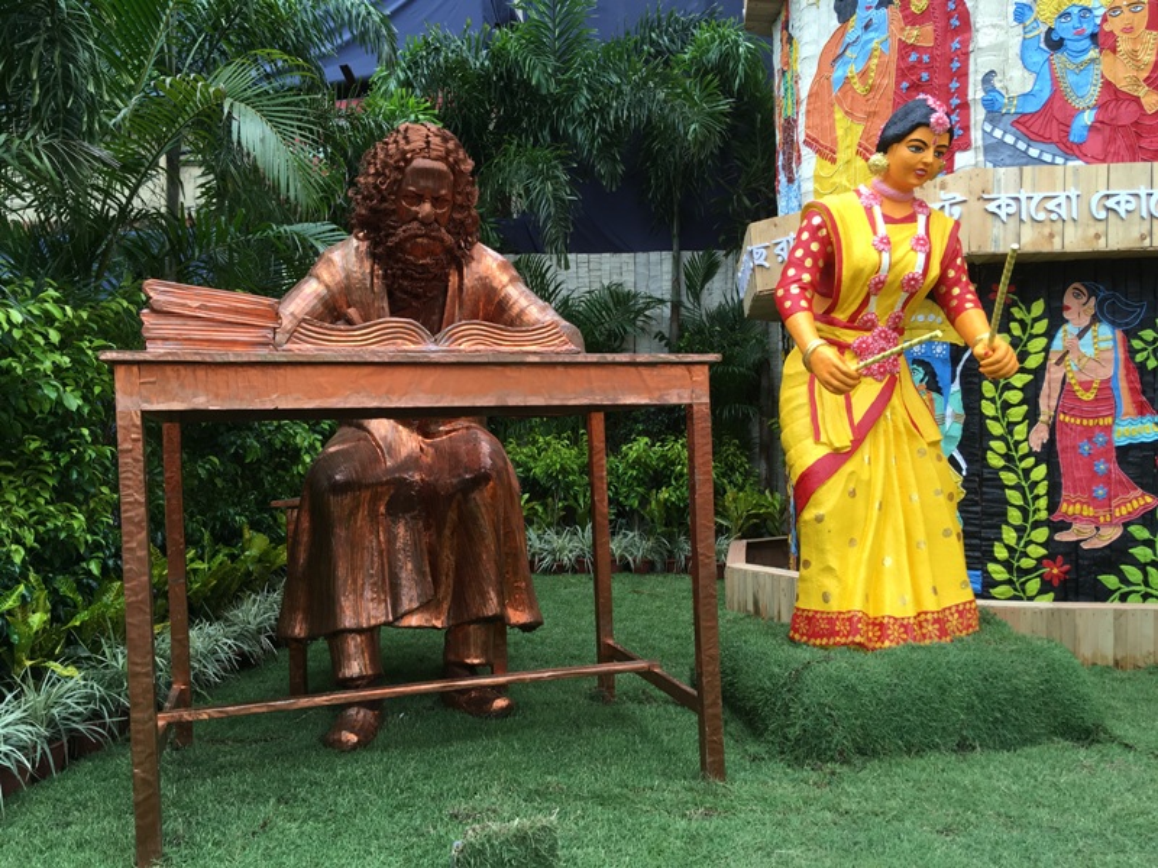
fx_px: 970
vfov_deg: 48.2
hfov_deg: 61.7
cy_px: 434
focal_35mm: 29
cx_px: 579
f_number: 2.2
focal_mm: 4.15
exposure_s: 1/50
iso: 32
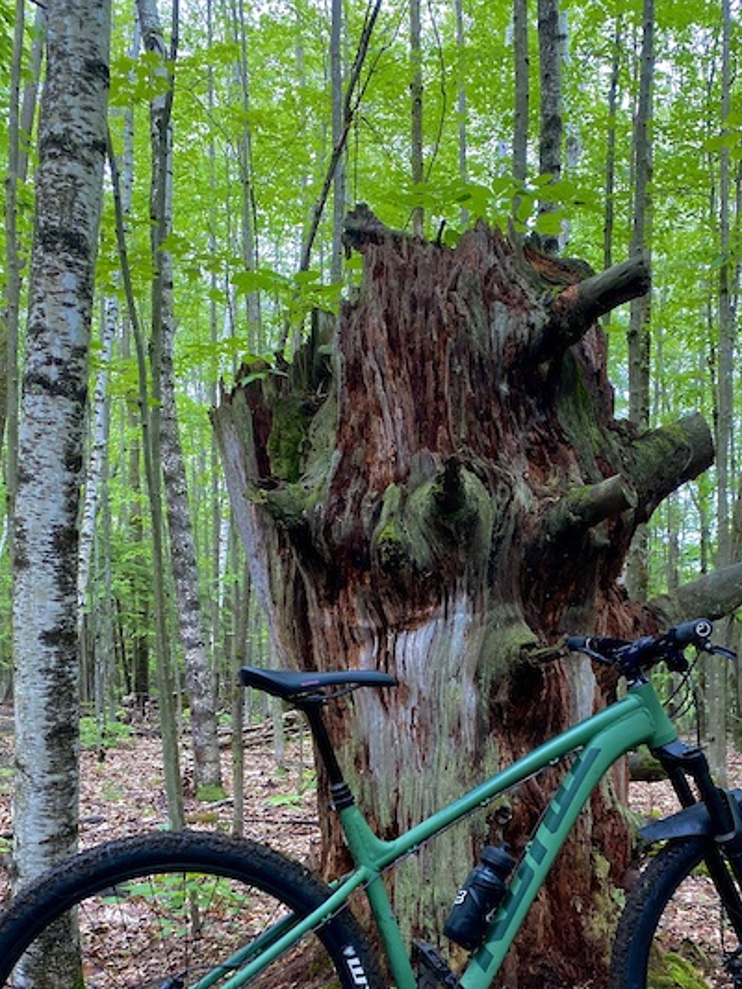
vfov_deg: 46.2
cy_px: 740
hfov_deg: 36.7
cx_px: 447
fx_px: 1114
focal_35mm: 39
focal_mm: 4.25
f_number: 1.8
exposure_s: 1/121
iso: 64
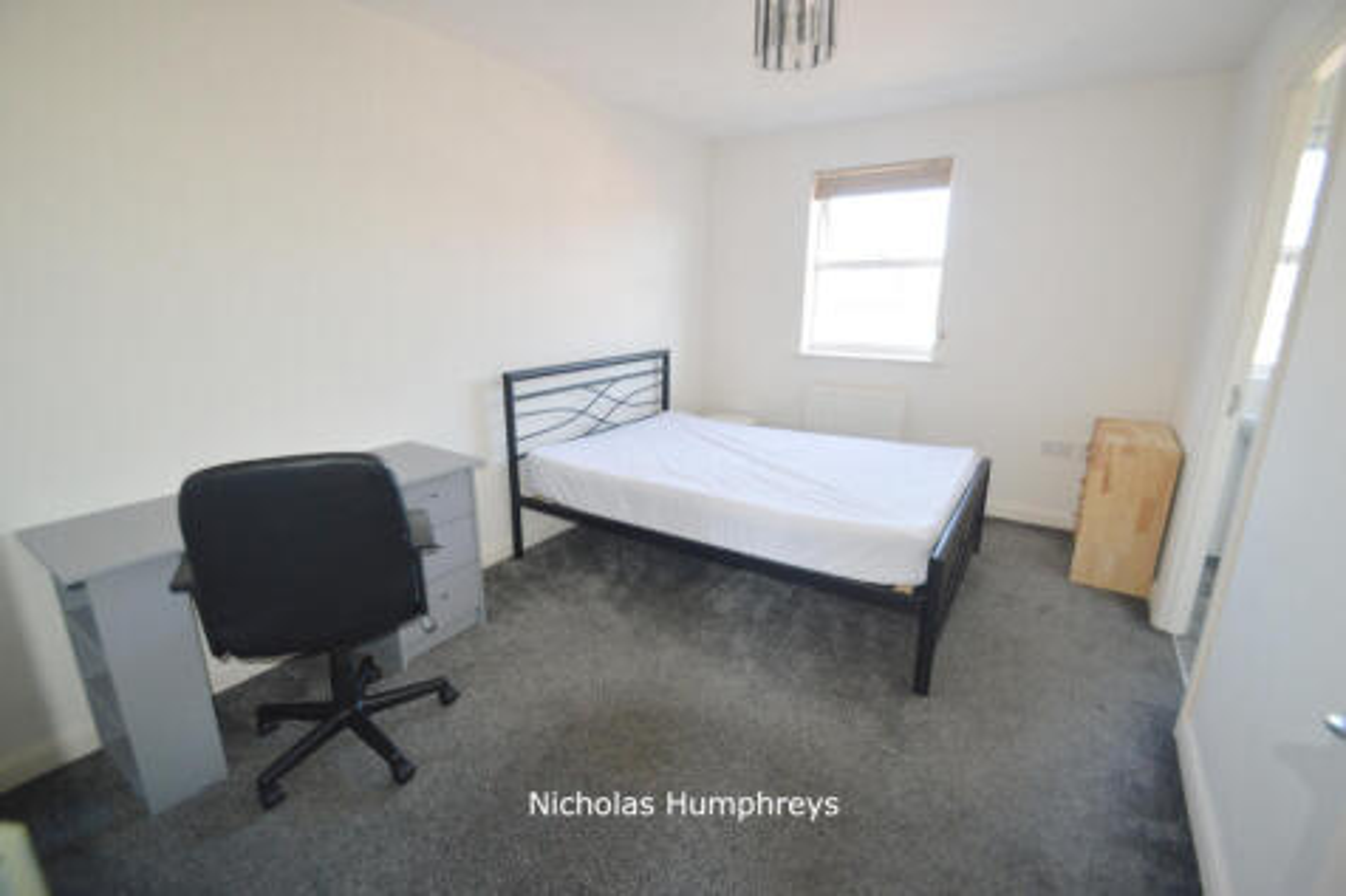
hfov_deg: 100.4
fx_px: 561
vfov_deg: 77.3
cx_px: 673
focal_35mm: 15
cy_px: 448
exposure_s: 1/60
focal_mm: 10
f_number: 3.5
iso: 500
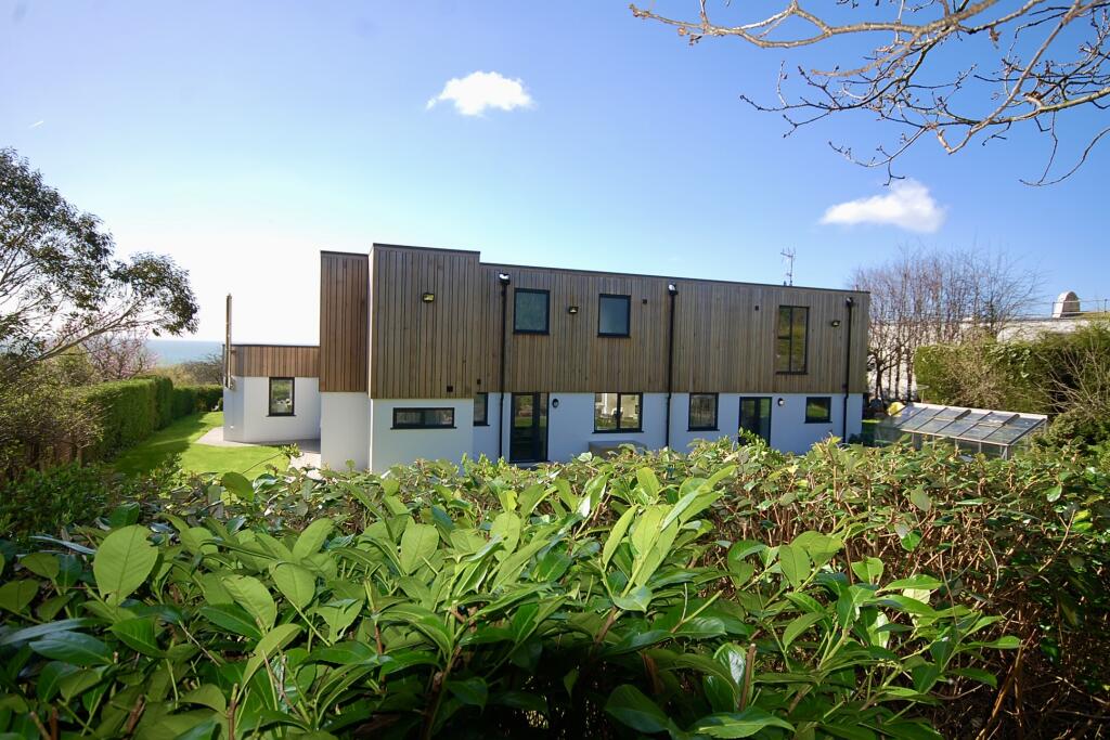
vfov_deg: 63.2
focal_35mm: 20
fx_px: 601
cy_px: 370
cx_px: 555
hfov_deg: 85.4
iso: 100
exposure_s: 1/200
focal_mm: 13
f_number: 6.3
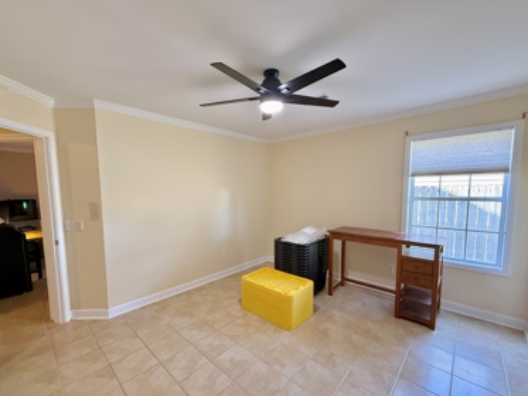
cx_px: 258
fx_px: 229
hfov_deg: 98.1
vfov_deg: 81.7
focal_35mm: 15
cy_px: 209
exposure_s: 1/60
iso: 400
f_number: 2.2
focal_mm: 2.22
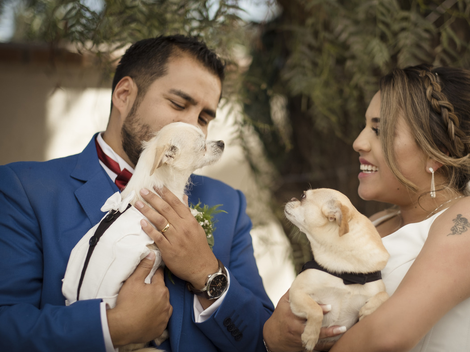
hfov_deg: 21.3
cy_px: 175
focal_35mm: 92
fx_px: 1249
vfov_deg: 16.1
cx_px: 257
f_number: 1.6
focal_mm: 56
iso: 320
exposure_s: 1/4000
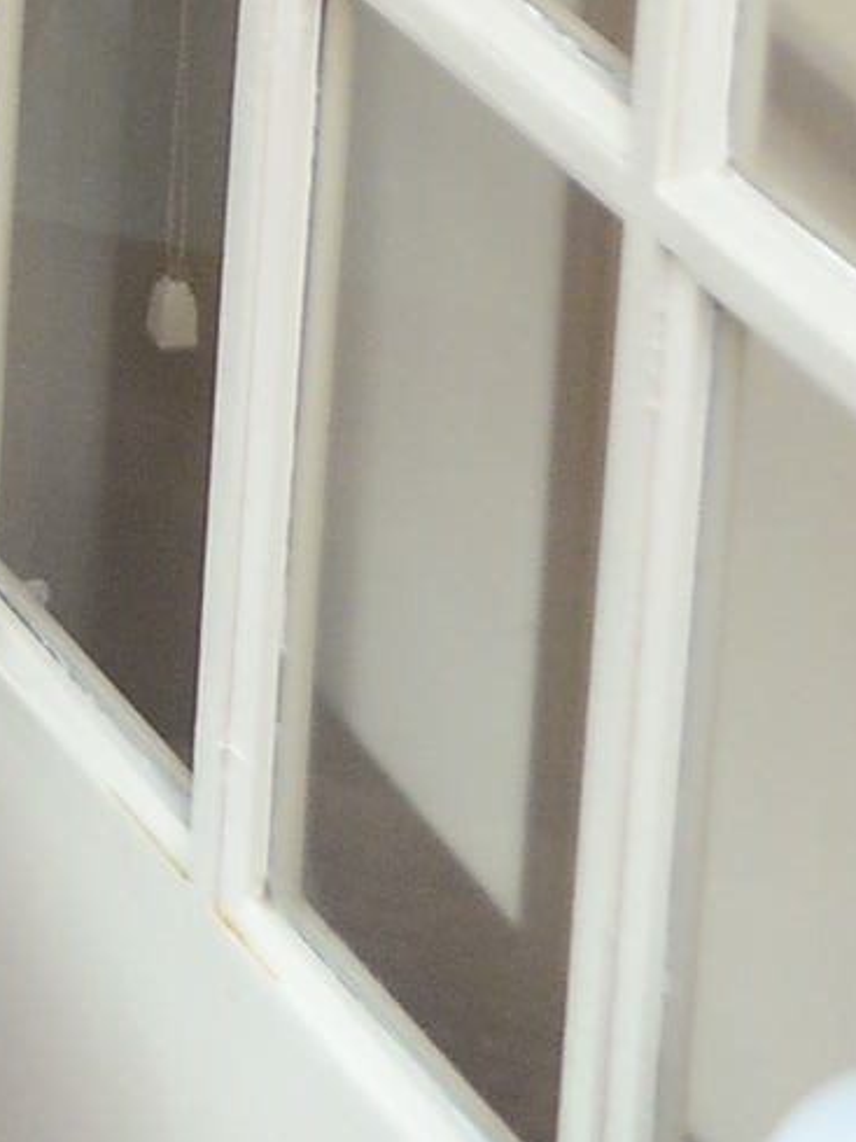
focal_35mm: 189
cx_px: -1458
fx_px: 6237
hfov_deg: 7.2
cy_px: -2018
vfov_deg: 8.9
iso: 2000
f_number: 4
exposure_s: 1/60
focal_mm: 32
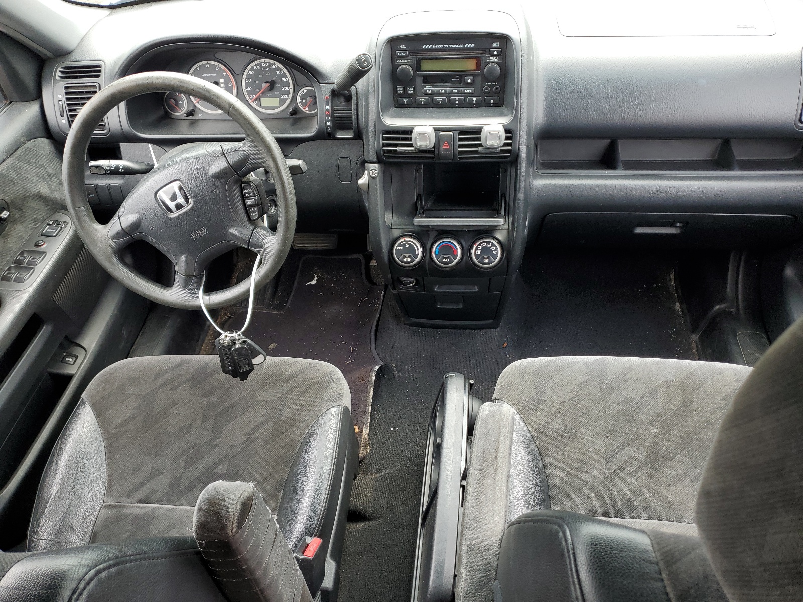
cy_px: 301
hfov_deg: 67.3
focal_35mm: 26
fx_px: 603
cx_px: 402
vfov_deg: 53.1
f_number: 1.5
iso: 50
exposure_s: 1/147
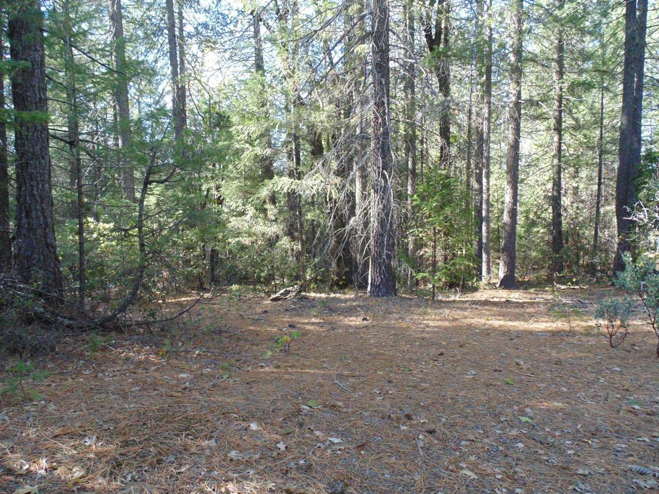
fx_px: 419
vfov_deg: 61.1
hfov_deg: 76.4
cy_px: 247
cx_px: 330
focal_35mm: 22
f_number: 3.1
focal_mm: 4
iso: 250
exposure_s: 1/160
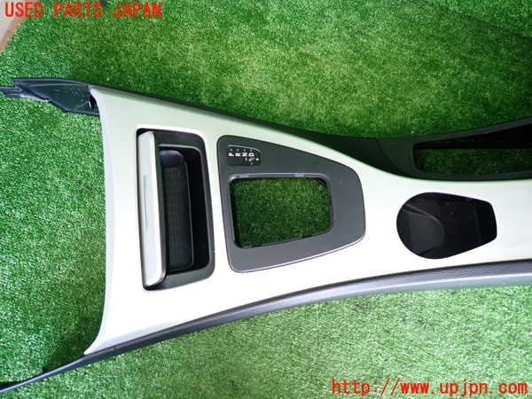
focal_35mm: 25
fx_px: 384
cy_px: 200
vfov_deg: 54.9
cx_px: 266
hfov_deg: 69.4
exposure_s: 1/30
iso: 250
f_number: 2
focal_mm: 4.5
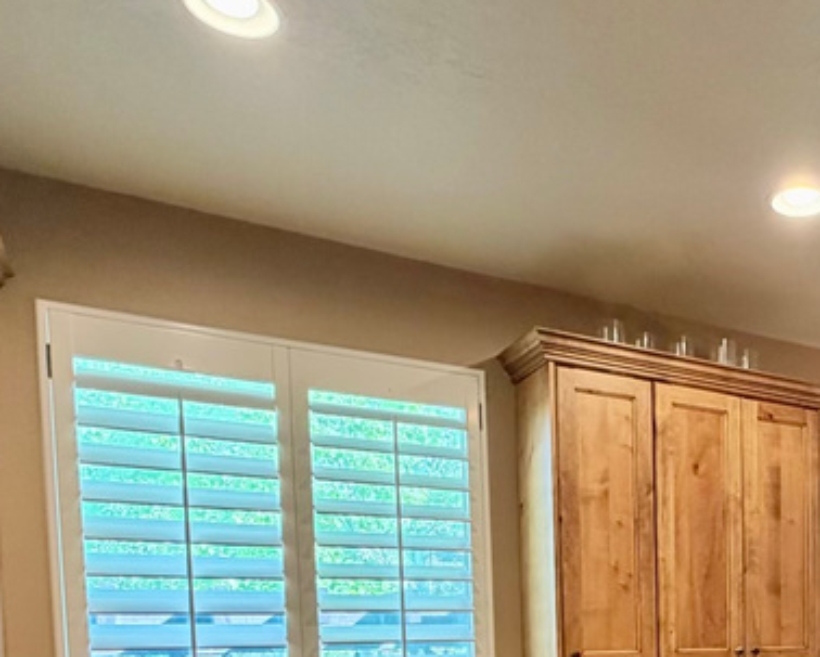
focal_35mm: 37
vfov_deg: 35.6
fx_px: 899
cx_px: 781
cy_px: 683
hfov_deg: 43.5
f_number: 2.2
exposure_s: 1/60
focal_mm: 2.22
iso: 250
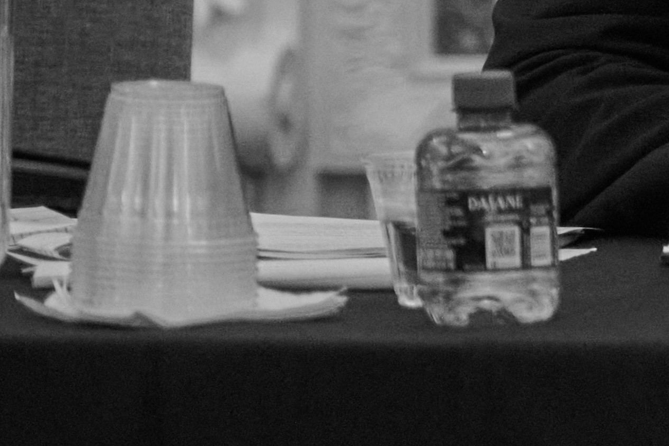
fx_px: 16668
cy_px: -251
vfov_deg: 1.5
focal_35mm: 897
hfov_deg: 2.3
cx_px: 1952
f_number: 2.8
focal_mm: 140
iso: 1250
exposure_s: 1/125
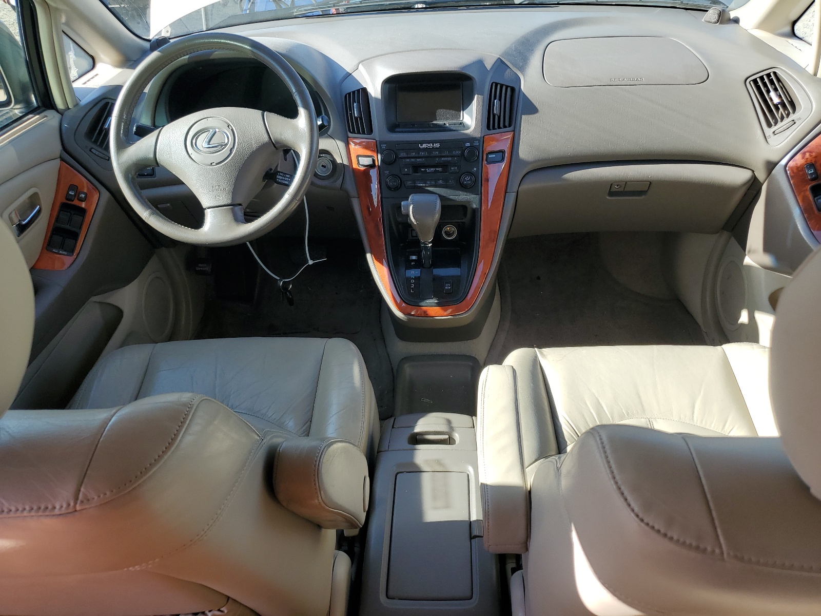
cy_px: 308
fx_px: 617
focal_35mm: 26
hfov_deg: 67.3
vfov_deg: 53.1
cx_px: 410
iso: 50
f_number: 1.5
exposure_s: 1/556
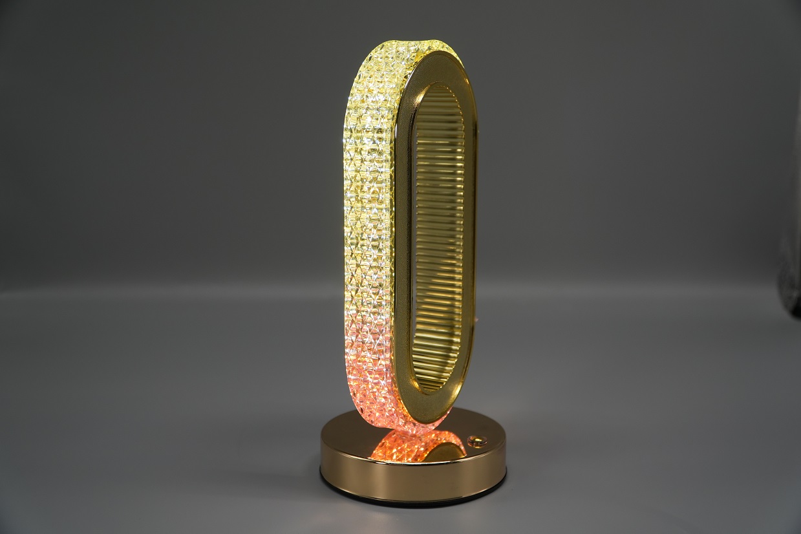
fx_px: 934
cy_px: 267
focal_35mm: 42
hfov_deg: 46.4
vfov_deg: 31.9
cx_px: 400
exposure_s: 1/160
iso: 200
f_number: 4
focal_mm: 28
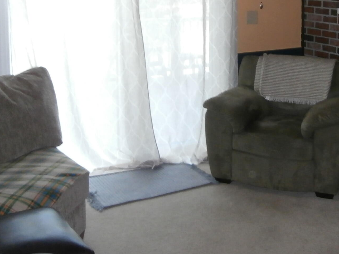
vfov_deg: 25.1
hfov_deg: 33.9
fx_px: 548
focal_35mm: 56
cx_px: 241
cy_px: 14
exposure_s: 1/30
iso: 250
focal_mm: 4.2
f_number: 3
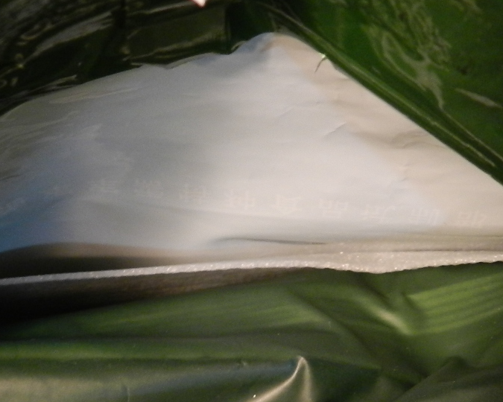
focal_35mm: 74
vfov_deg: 20.5
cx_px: 263
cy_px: 320
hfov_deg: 25.7
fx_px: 1102
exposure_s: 1/15
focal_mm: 5.6
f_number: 3.7
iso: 400
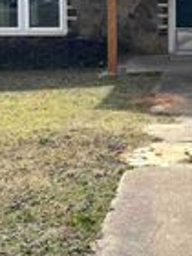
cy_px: 12
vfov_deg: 22.1
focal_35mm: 86
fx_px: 636
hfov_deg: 16.7
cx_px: 203
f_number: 1.78
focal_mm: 6.76
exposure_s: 1/3413
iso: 80
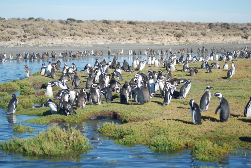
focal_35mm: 105
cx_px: 126
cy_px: 84
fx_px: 733
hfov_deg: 19.4
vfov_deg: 13.1
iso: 200
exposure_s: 1/1600
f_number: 4
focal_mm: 70
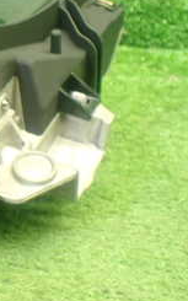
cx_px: -150
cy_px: 64
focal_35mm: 78
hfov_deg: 14.7
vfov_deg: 26.0
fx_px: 640
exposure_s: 1/60
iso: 800
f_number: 2.3
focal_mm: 5.4
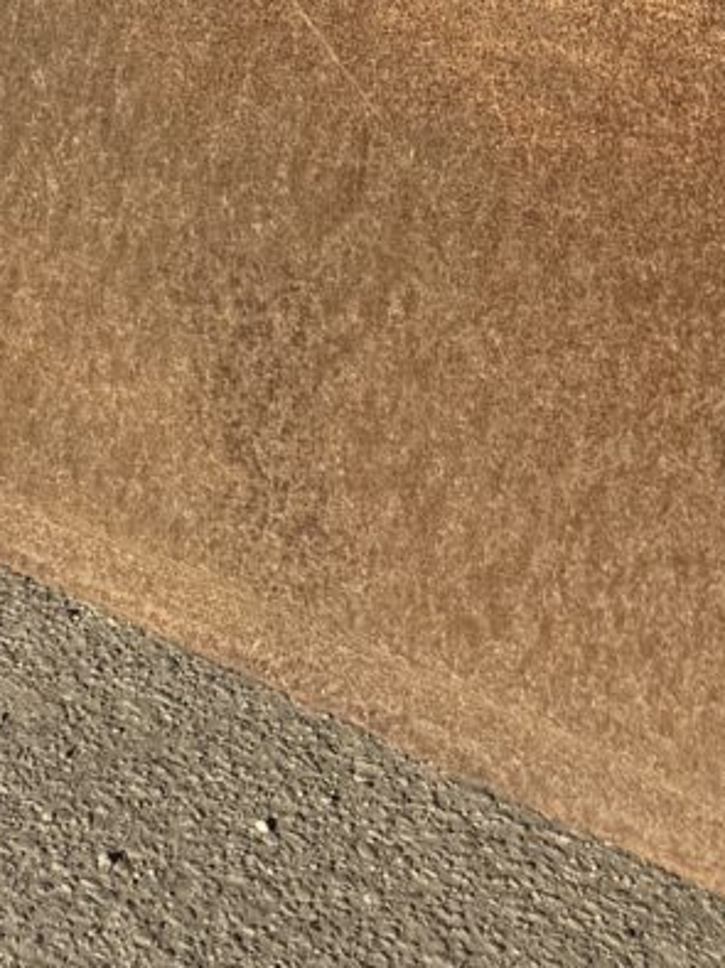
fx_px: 4361
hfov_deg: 8.9
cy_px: -1666
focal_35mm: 156
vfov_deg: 10.2
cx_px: -777
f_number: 1.78
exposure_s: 1/4608
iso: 80
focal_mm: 6.76
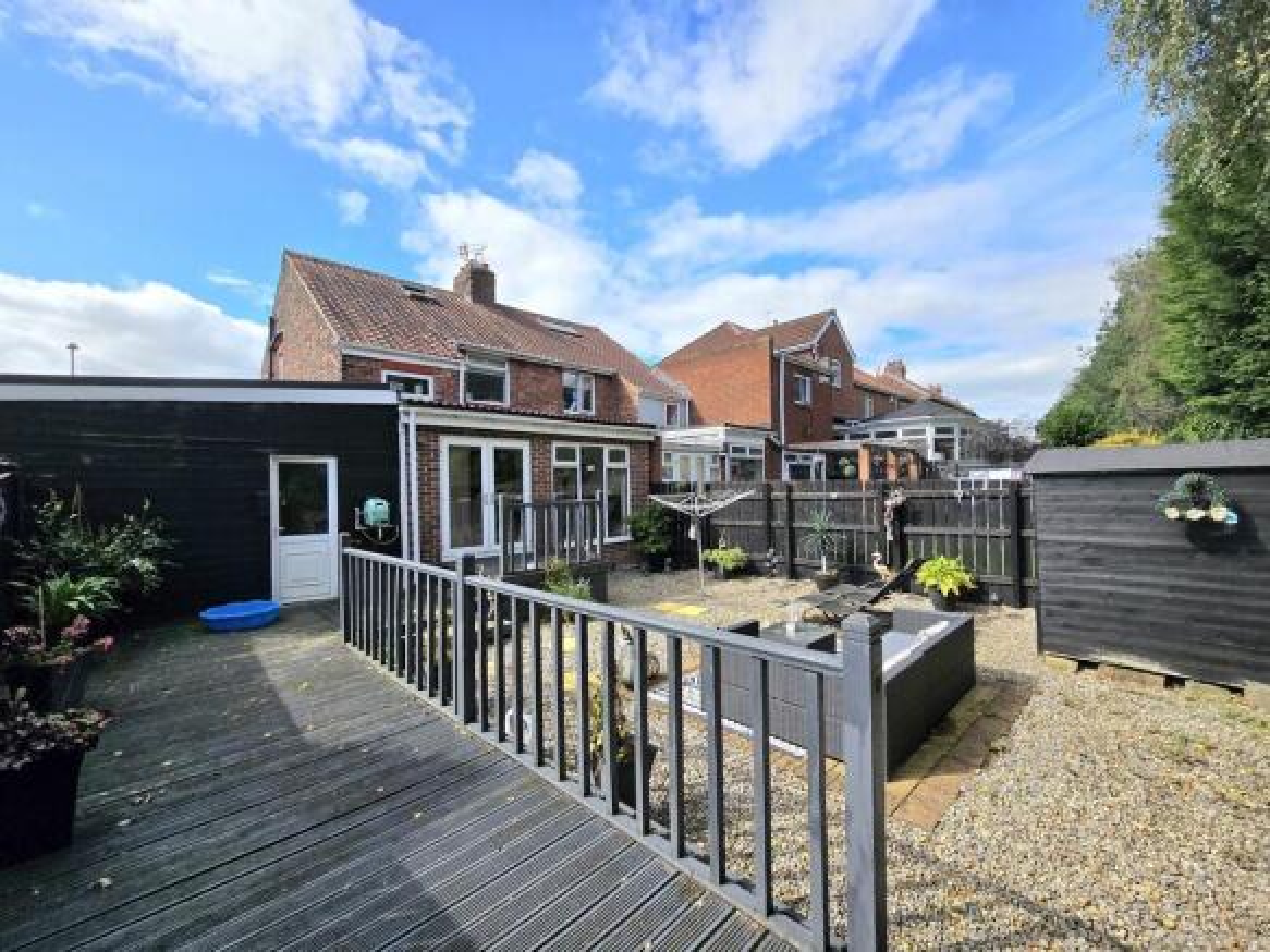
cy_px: 476
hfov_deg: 106.2
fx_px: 477
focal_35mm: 13
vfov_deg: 89.9
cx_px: 635
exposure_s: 1/2000
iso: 64
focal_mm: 2.2
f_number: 2.2
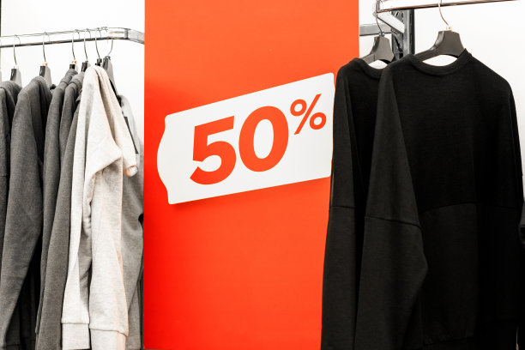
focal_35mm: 55
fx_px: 802
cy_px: 175
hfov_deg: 36.2
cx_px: 262
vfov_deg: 24.6
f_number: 3.2
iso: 250
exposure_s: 1/60
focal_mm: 55
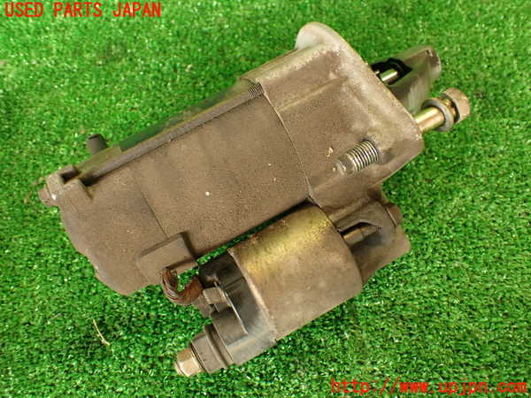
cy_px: 199
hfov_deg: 56.8
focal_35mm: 32
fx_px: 491
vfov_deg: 44.2
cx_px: 266
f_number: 2.4
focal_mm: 5.79
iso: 200
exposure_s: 1/30
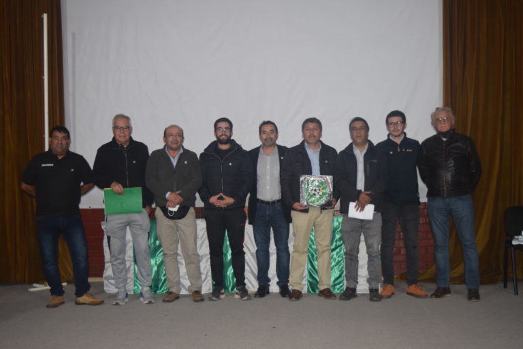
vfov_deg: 30.8
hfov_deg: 45.0
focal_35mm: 44
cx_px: 262
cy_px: 174
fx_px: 632
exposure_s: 1/60
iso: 1100
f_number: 4.2
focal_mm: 29
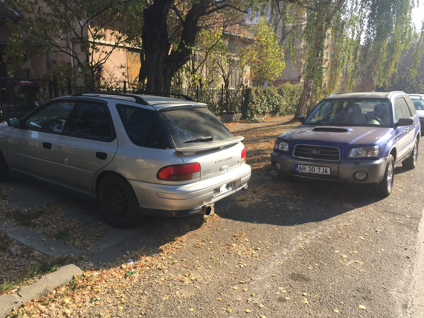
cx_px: 212
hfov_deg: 61.7
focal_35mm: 29
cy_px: 159
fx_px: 355
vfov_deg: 48.2
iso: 32
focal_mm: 4.15
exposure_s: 1/791
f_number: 2.2
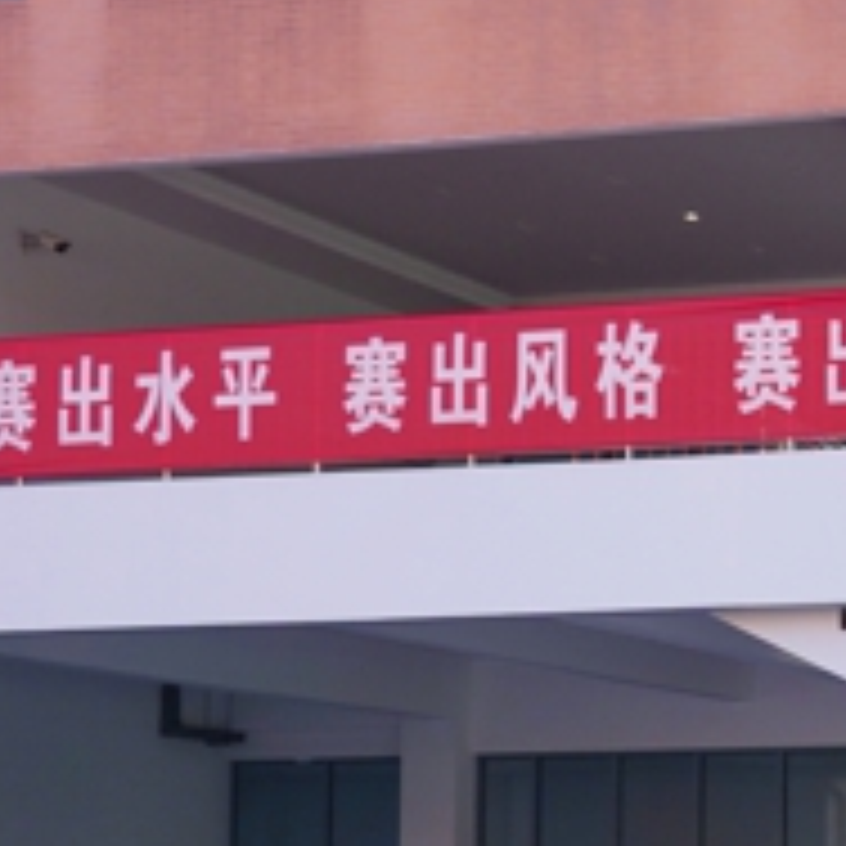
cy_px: 731
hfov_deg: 14.3
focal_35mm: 114
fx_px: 3152
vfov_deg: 15.1
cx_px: 1282
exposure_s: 1/640
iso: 400
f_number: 5.6
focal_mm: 37
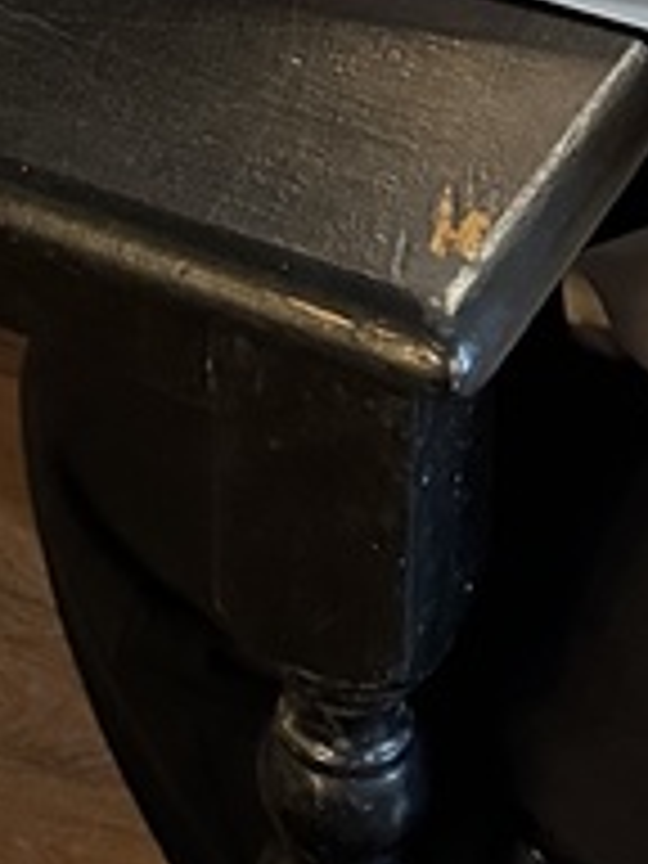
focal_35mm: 128
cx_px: -54
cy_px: -626
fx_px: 3195
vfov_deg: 13.9
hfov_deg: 11.4
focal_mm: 6.86
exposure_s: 1/40
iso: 640
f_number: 1.78
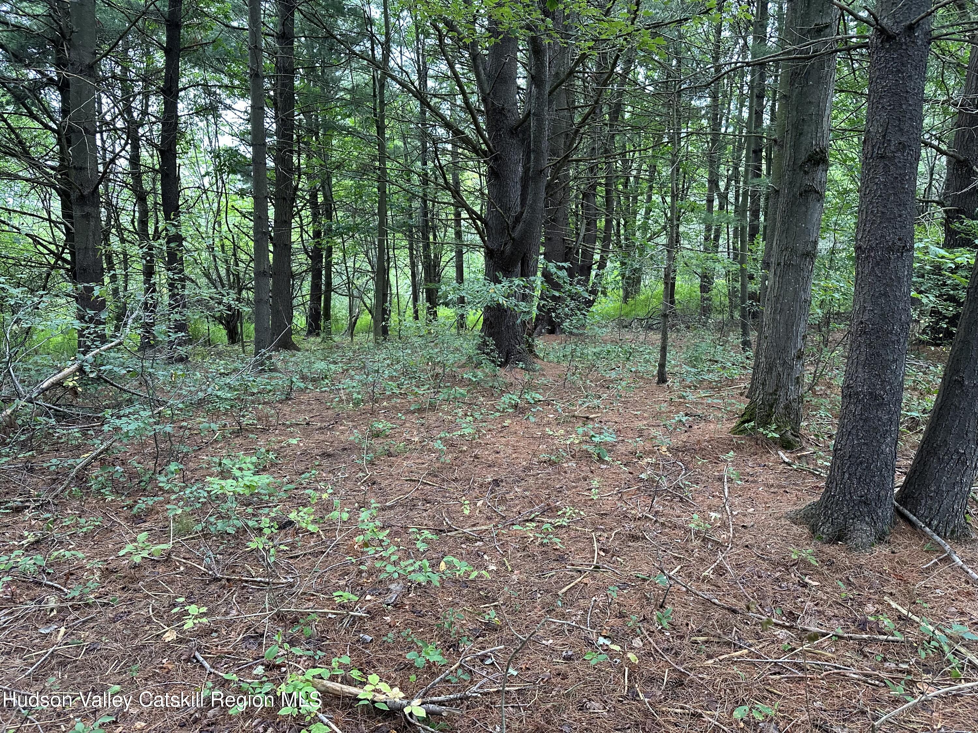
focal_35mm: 24
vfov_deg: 56.8
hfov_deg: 71.6
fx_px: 678
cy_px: 366
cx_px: 489
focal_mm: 6.86
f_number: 1.78
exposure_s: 1/111
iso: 250
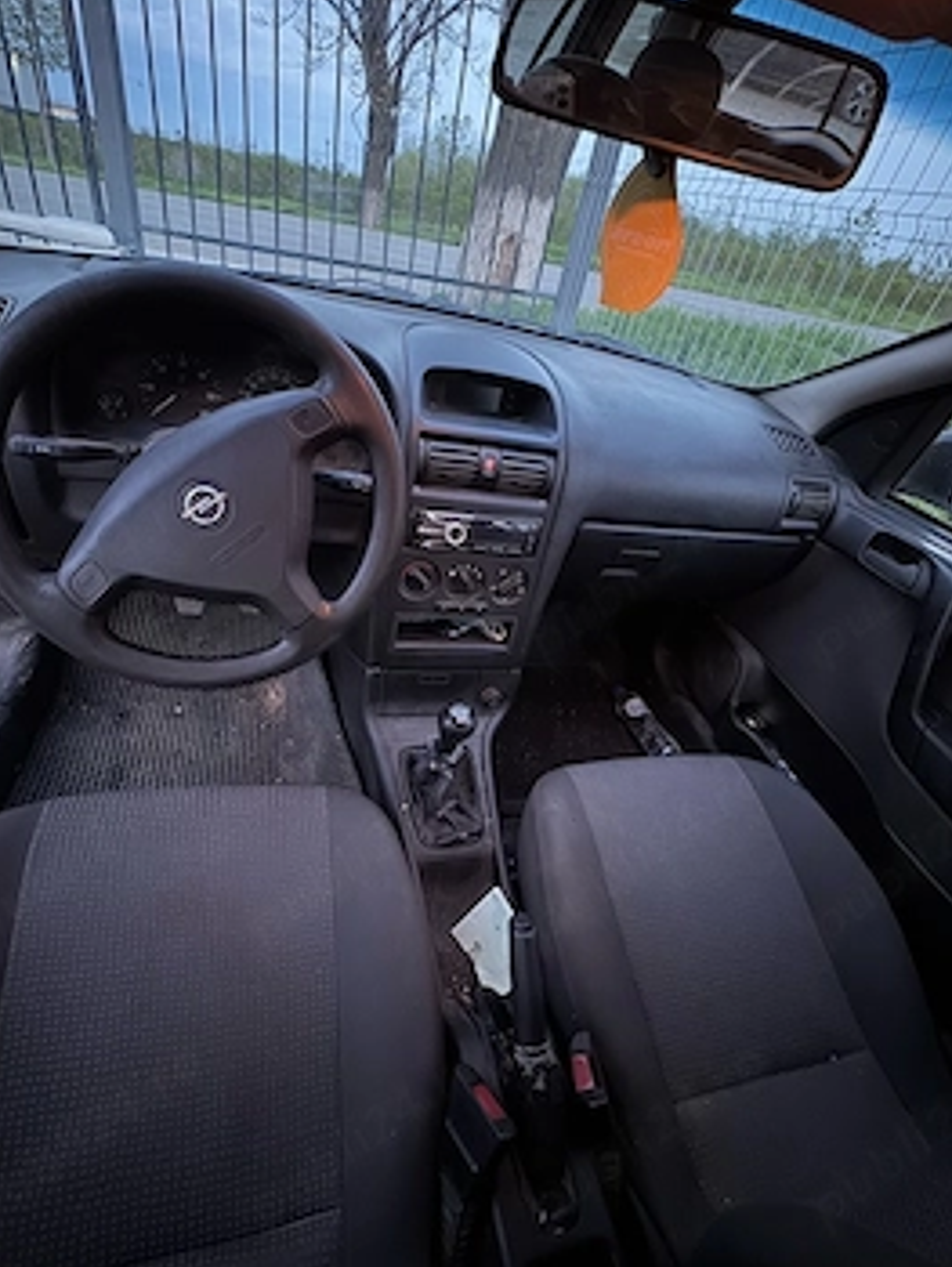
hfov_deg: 78.0
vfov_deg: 94.4
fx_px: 586
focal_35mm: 16
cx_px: 438
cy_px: 615
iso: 800
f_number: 2.2
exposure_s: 1/13
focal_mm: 2.22
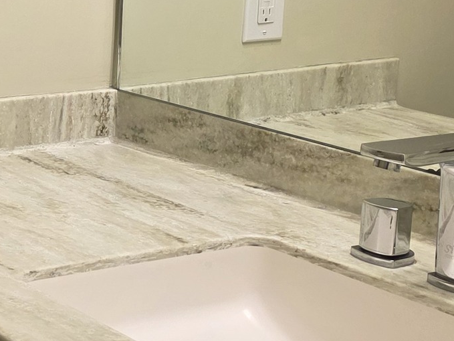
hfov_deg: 18.1
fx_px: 1365
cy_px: 61
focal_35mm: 104
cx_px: -66
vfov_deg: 14.2
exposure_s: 1/120
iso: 160
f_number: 1.7
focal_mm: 6.3
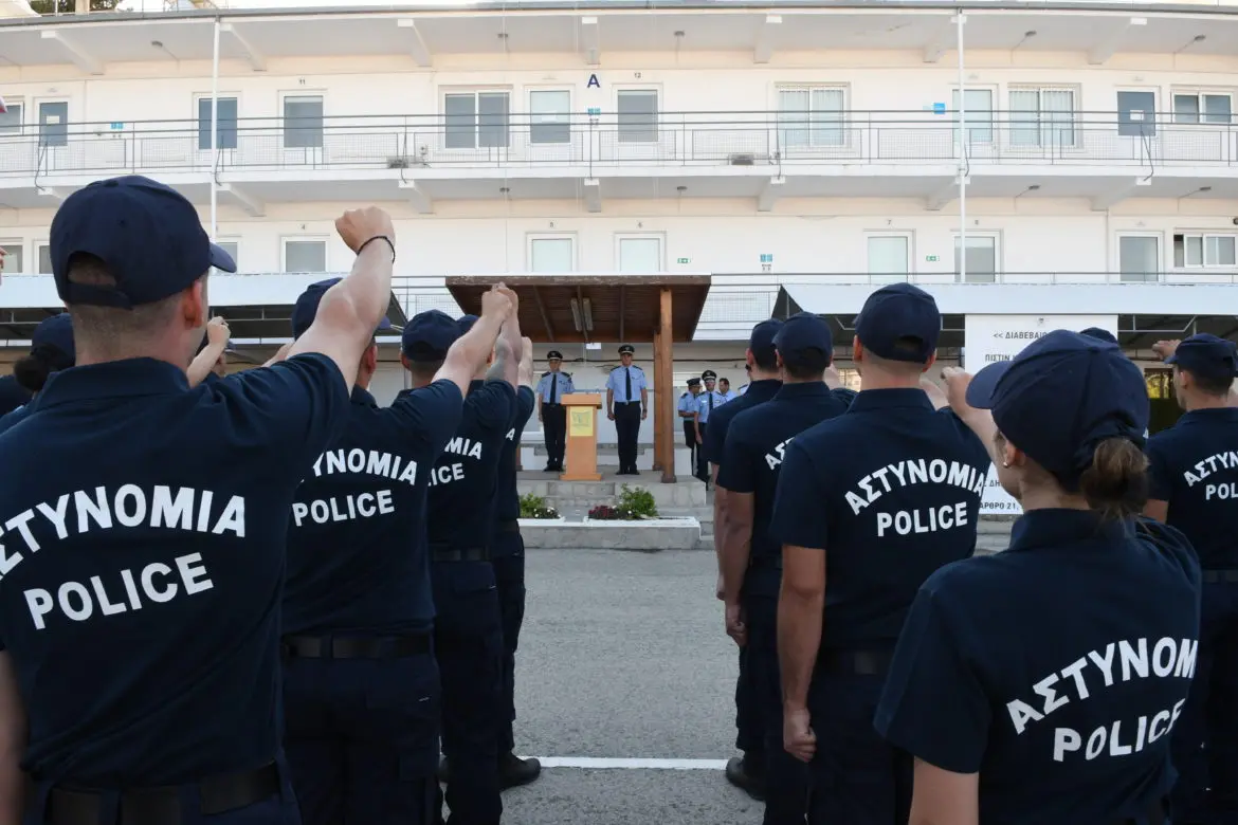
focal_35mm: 26
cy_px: 412
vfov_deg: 50.4
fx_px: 877
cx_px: 619
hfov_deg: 70.4
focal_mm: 17
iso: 640
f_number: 22
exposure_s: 1/100
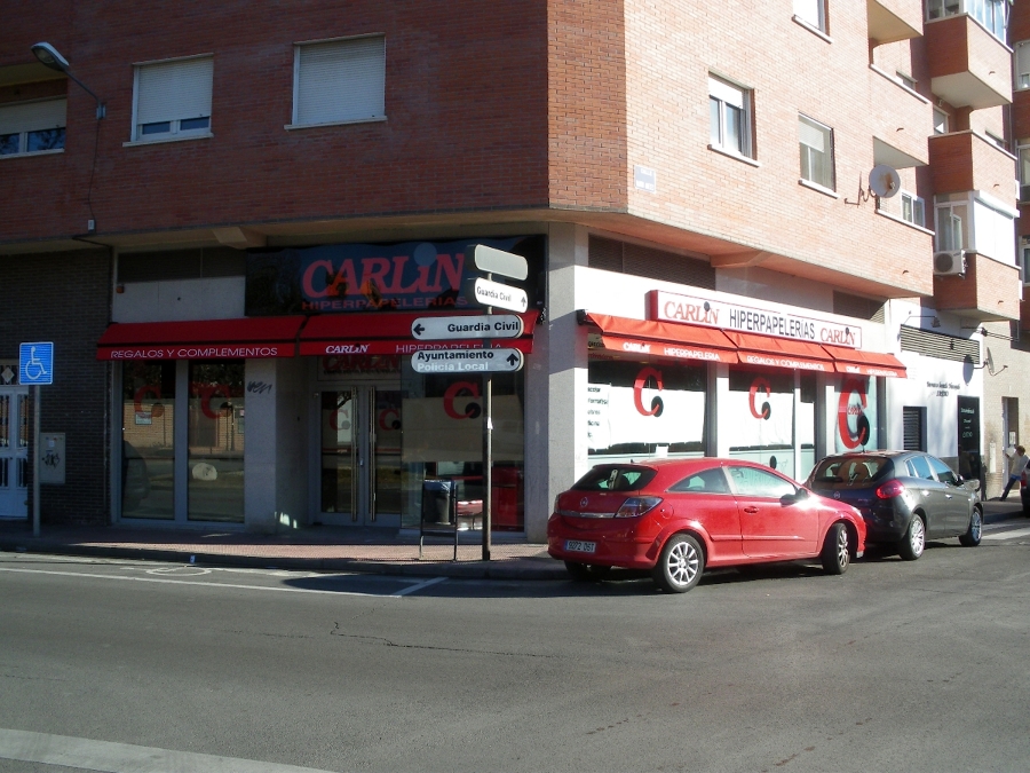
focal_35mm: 36
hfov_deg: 51.4
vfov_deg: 39.7
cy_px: 386
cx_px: 515
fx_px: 1071
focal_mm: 6.3
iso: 100
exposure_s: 1/200
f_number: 5.4
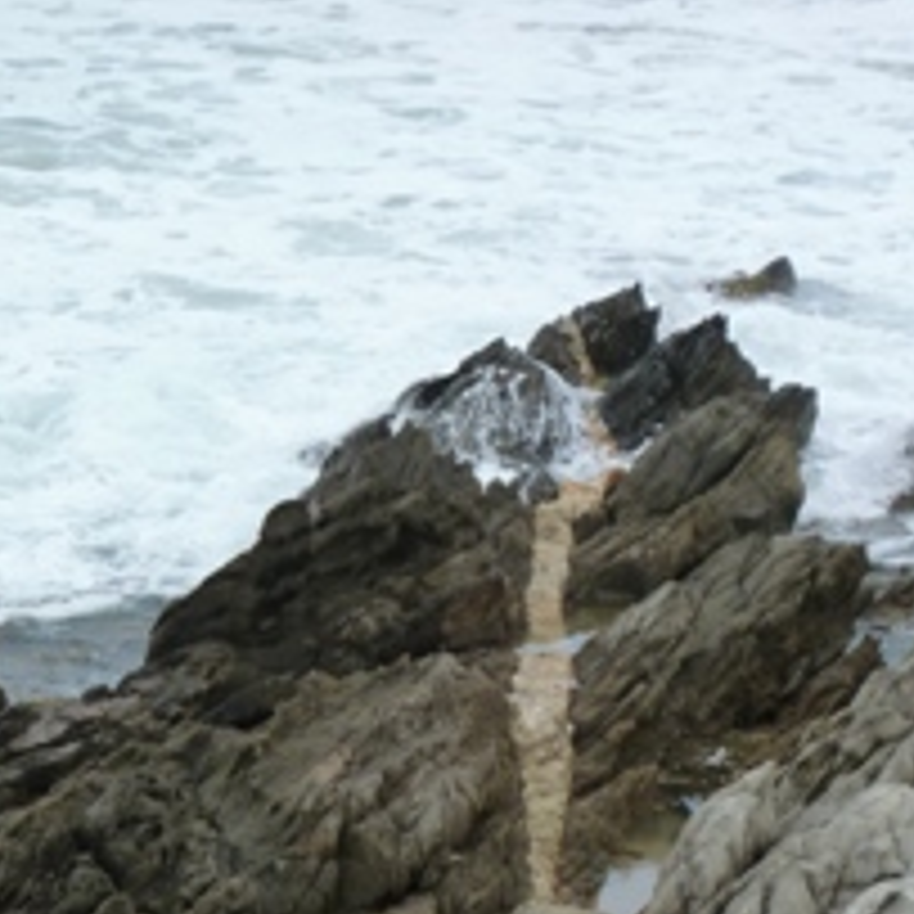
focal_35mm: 431
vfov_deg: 4.1
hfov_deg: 4.1
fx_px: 12875
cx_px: 468
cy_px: 678
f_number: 5
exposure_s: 1/400
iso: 125
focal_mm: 39.7
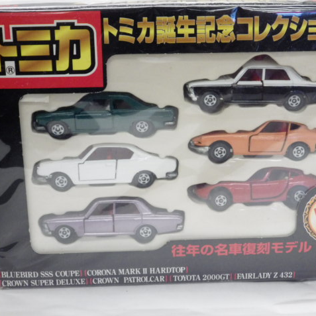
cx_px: 182
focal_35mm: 70
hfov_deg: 24.6
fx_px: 723
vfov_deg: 24.7
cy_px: 158
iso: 640
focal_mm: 10.7
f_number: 4
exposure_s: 1/60
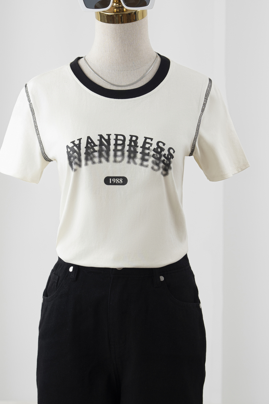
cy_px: 201
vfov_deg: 20.8
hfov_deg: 14.0
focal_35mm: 98
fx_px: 1098
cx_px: 119
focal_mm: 70
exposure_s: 1/125
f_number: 4.5
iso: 250
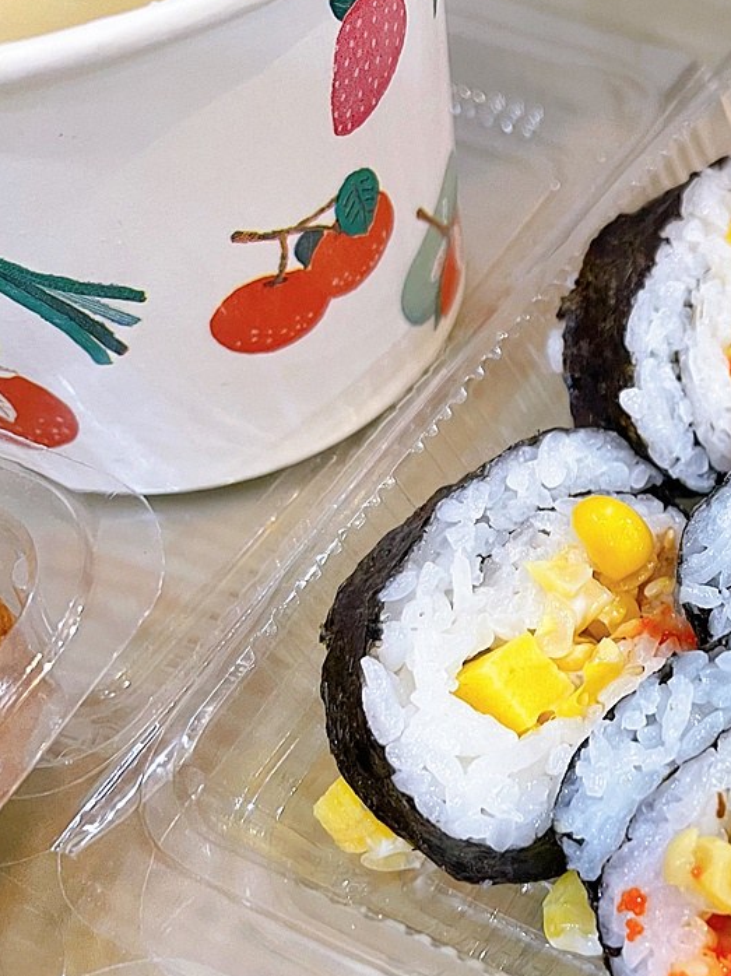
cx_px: 769
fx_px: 1211
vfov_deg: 43.8
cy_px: 519
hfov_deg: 30.6
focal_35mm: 43
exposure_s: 1/60
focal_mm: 5.1
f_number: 1.6
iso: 100
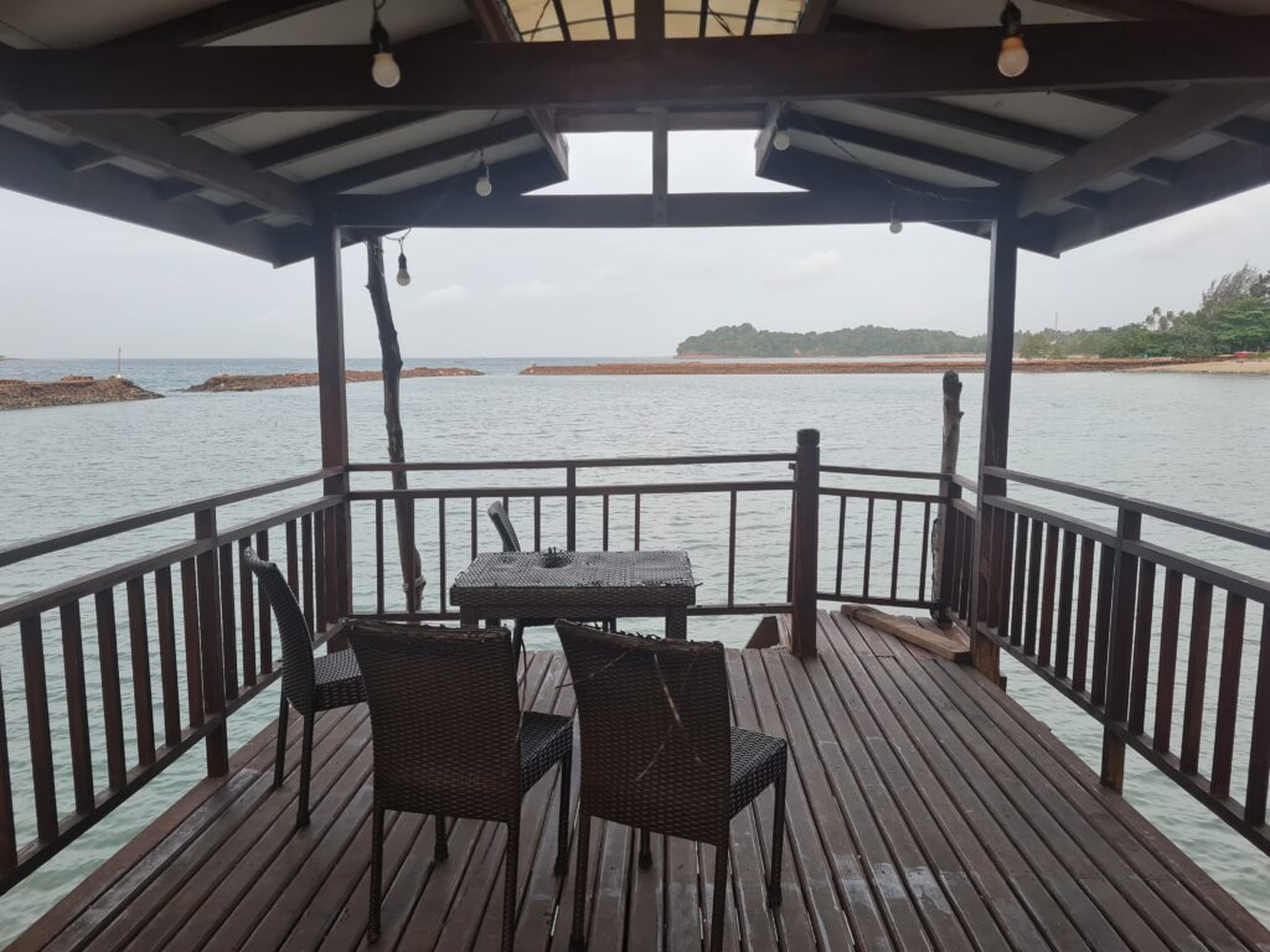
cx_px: 635
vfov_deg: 53.1
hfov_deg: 67.3
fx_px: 954
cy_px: 476
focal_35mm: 26
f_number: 1.8
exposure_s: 1/100
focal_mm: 5.4
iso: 100
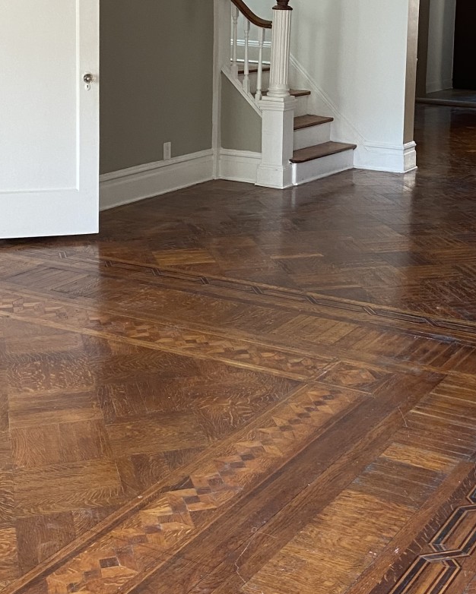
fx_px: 1039
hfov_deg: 25.7
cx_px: 318
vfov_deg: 31.3
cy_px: 144
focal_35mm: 59
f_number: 1.8
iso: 125
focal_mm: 4.25
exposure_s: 1/60
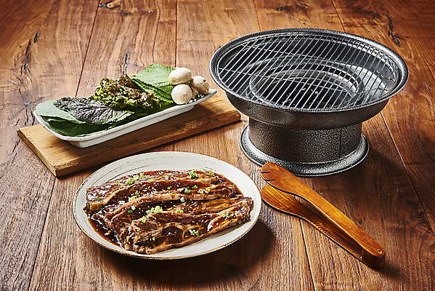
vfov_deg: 19.5
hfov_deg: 28.8
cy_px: 146
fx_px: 846
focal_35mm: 70
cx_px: 218
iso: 100
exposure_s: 1/125
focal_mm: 70
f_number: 11
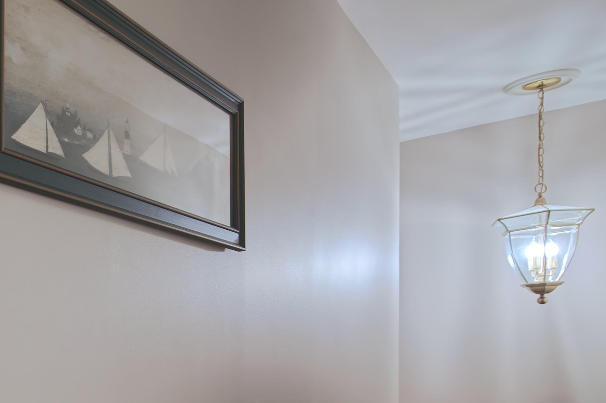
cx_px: -107
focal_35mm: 37
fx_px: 622
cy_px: 386
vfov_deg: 33.4
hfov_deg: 39.1
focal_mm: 15
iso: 250
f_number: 7.1
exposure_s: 1/2.5
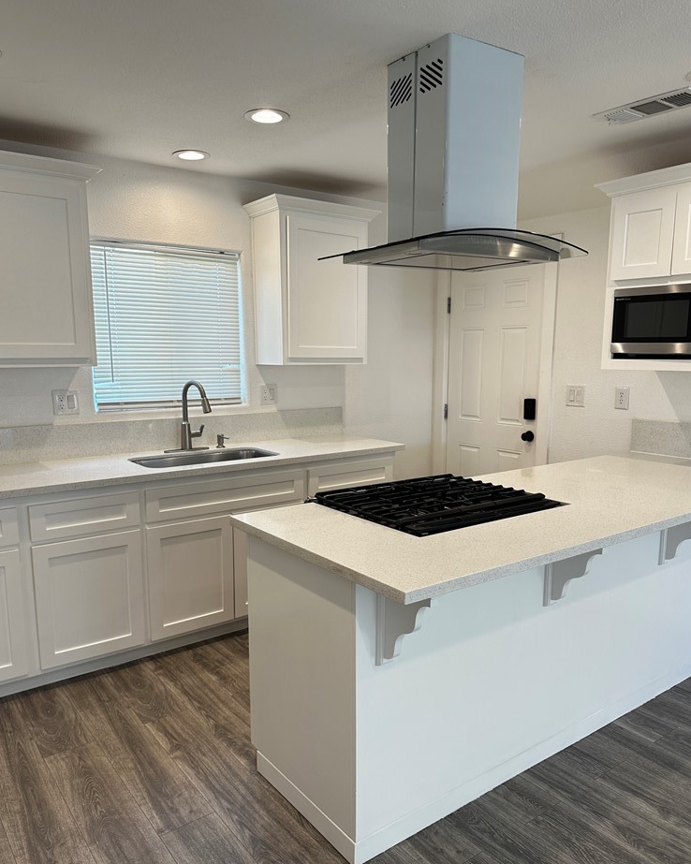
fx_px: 665
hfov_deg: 54.9
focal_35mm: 26
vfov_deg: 66.0
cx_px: 346
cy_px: 461
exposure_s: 1/142
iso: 64
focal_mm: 6.86
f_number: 1.78
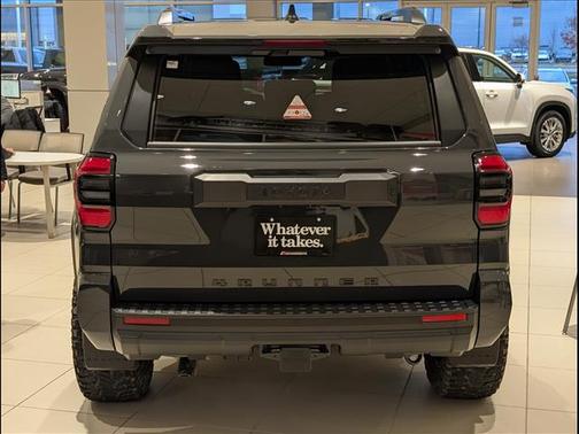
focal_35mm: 49
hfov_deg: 38.9
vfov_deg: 29.7
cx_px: 290
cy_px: 217
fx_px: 820
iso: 263
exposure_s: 1/120
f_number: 1.68
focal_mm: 6.9
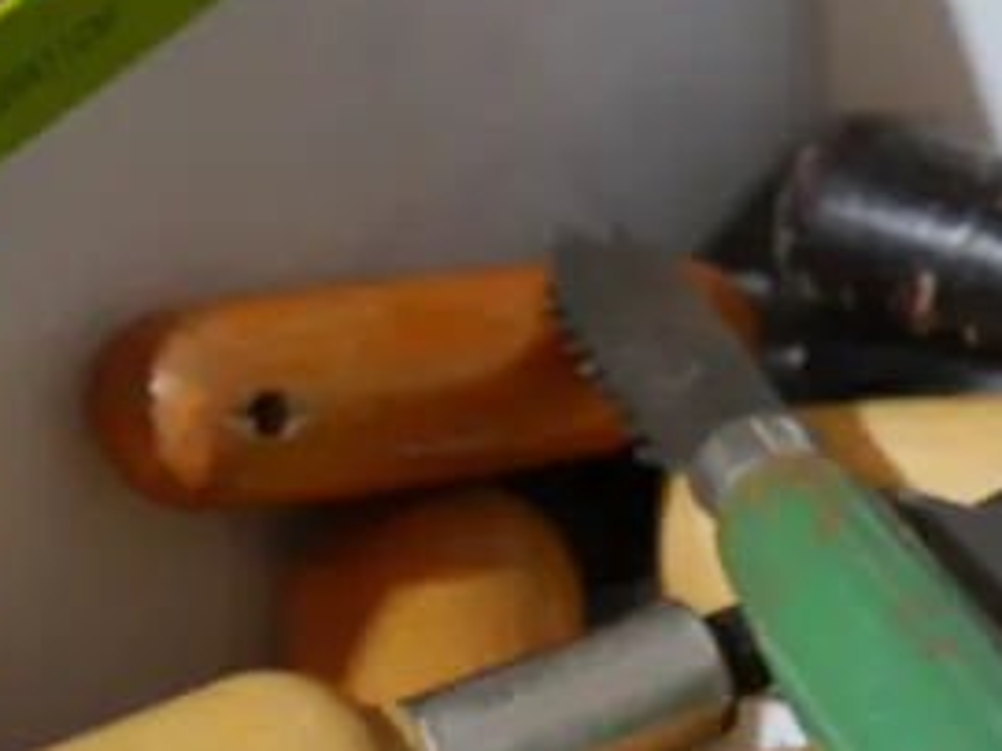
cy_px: 1200
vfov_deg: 11.6
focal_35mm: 121
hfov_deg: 15.2
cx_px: 1431
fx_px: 3501
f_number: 3.6
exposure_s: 1/60
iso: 400
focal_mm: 16
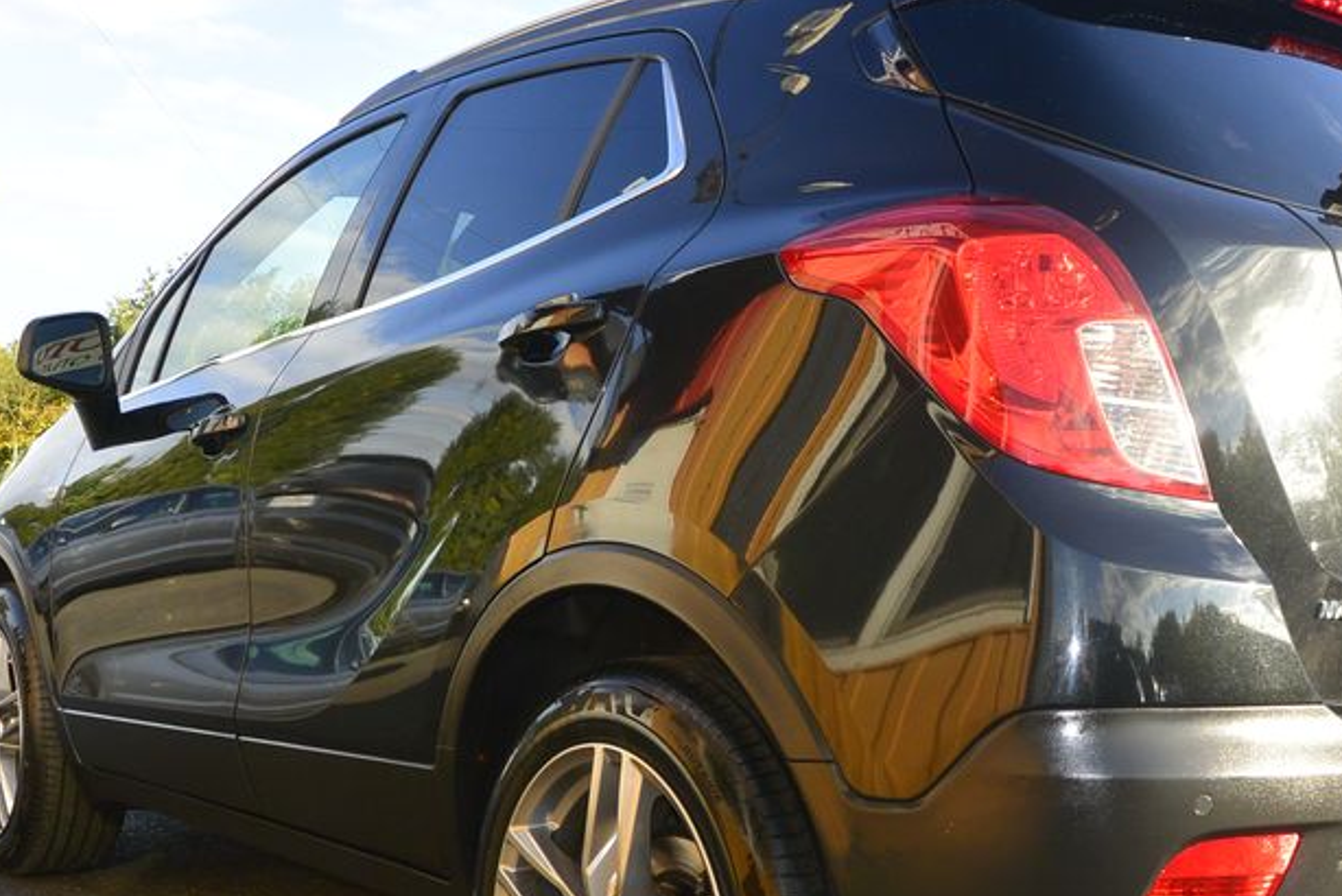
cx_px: 815
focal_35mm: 45
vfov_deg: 29.6
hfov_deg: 43.3
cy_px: 635
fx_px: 1678
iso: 160
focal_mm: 10
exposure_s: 1/250
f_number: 5
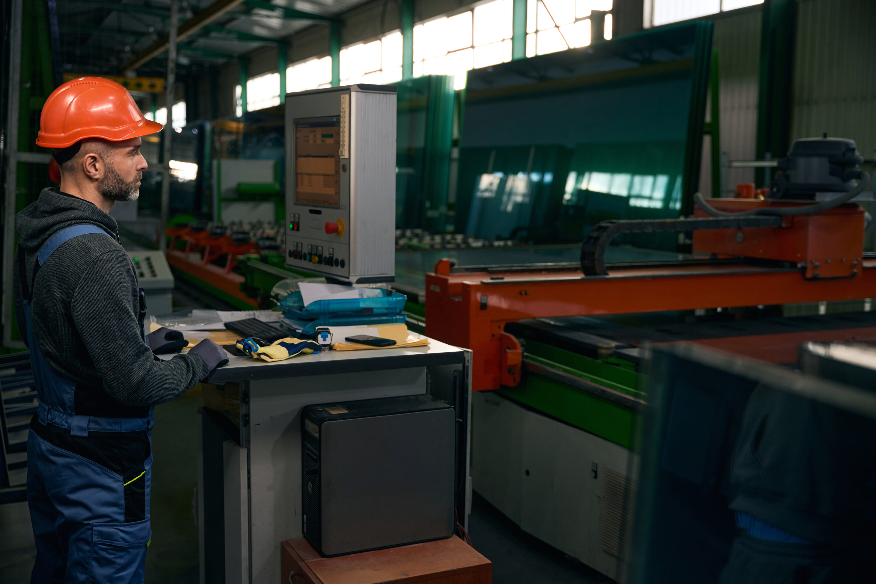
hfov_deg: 48.0
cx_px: 438
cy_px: 292
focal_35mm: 40
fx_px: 983
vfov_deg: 33.1
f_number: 2.8
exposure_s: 1/250
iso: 1000
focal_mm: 40.4
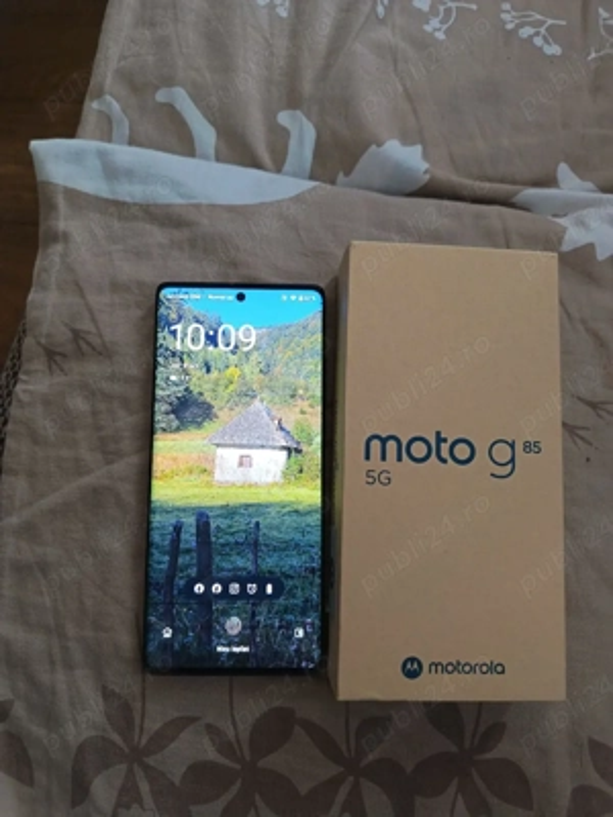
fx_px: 567
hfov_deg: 56.8
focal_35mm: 24
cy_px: 408
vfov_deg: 71.6
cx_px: 306
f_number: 1.75
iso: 4080
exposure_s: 1/50
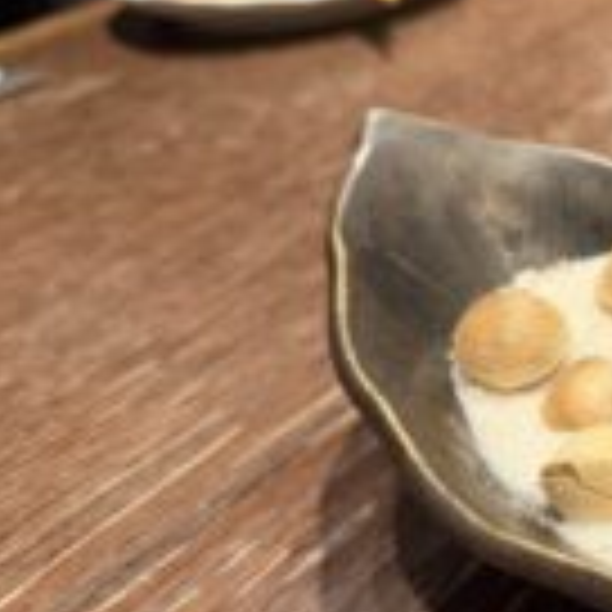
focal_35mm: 56
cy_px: 320
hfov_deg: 27.2
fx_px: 1120
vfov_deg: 30.6
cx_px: 720
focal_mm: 6.76
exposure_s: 1/40
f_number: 1.78
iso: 640
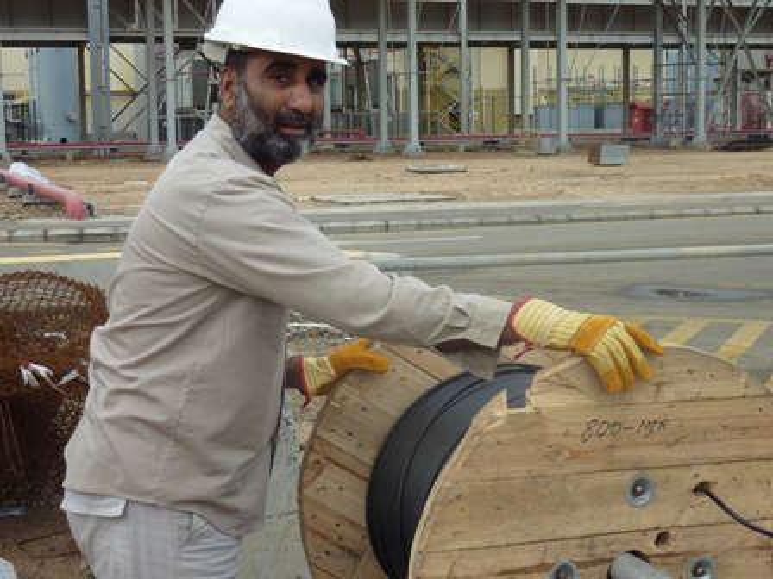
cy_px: 290
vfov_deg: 24.8
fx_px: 1318
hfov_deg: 32.7
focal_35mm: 59
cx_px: 386
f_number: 3.9
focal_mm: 9.7
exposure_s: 1/320
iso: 160
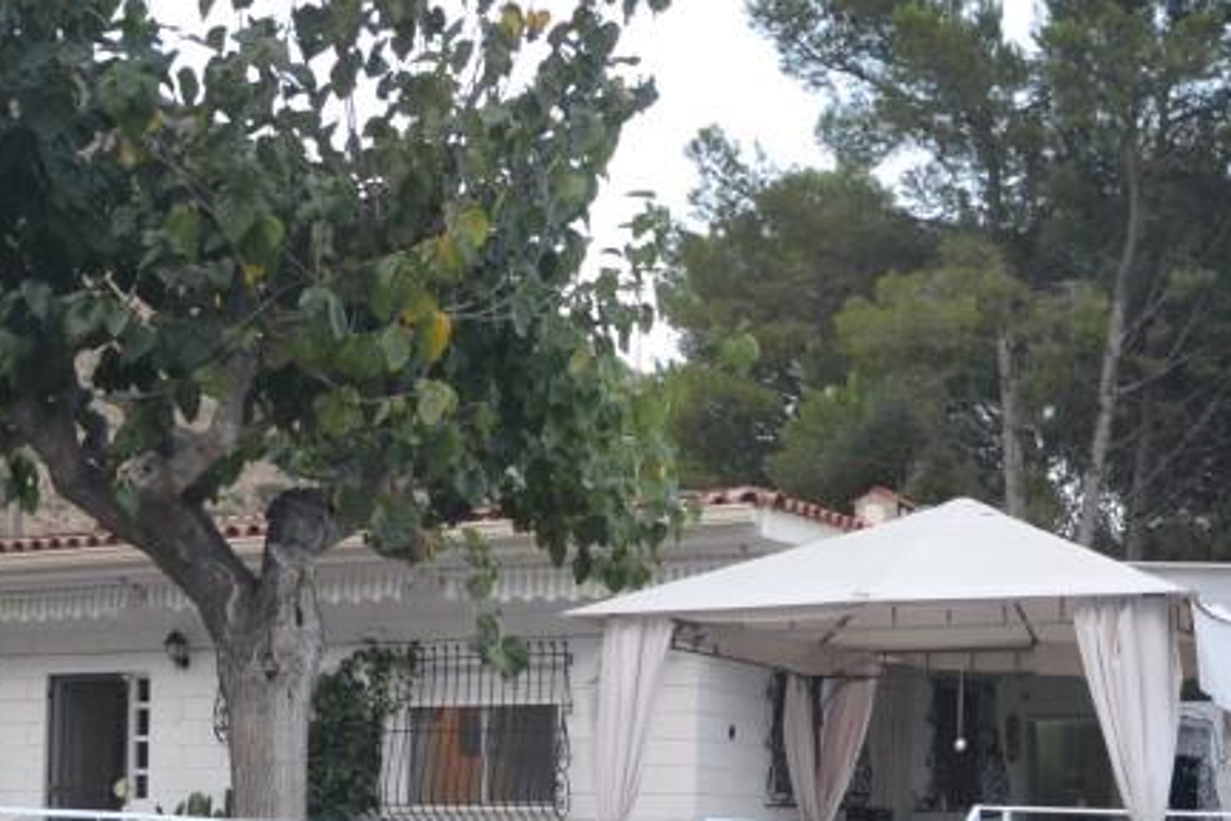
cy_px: 780
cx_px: 573
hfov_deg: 28.4
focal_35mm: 71
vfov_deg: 18.8
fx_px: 2428
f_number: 5.6
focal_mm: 20
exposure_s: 1/60
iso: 720
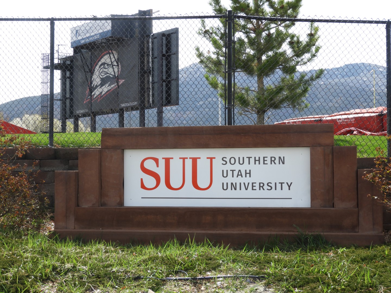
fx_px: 678
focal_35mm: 60
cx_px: 196
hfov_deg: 32.2
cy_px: 146
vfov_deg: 24.4
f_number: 4.2
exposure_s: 1/400
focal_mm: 10.7
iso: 100
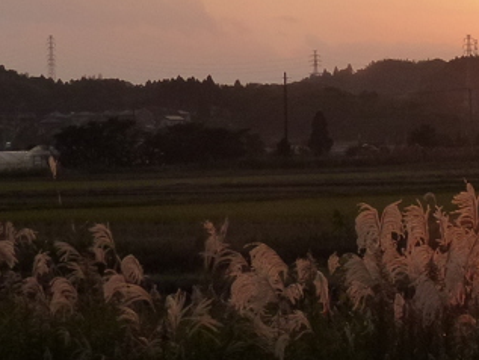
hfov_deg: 8.8
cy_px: 23
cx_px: 502
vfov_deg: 6.7
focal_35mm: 223
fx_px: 3087
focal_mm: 12.5
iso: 160
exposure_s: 1/200
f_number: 6.3
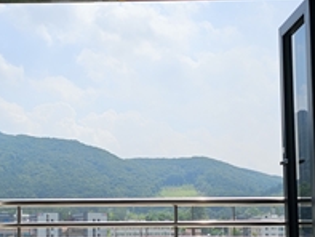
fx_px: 519
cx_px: 88
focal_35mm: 57
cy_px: 186
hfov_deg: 33.2
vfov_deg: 25.3
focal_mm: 6.3
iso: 10
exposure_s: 1/917
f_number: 1.7
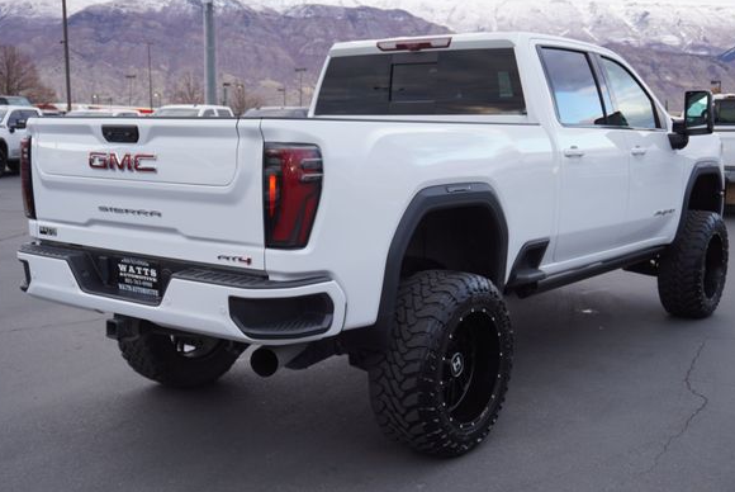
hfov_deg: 45.4
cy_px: 257
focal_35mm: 43
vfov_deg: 31.3
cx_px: 366
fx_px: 879
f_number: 4.5
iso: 125
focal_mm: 26
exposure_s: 1/60
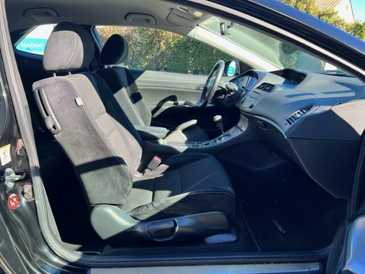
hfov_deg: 67.3
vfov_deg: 53.1
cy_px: 137
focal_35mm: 26
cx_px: 182
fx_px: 274
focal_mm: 5.7
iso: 40
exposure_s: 1/263
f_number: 1.5
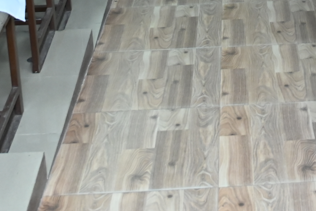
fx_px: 1080
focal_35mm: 123
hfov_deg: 16.4
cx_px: 291
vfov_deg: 10.2
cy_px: -232
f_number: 4
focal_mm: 29
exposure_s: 1/125
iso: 1600
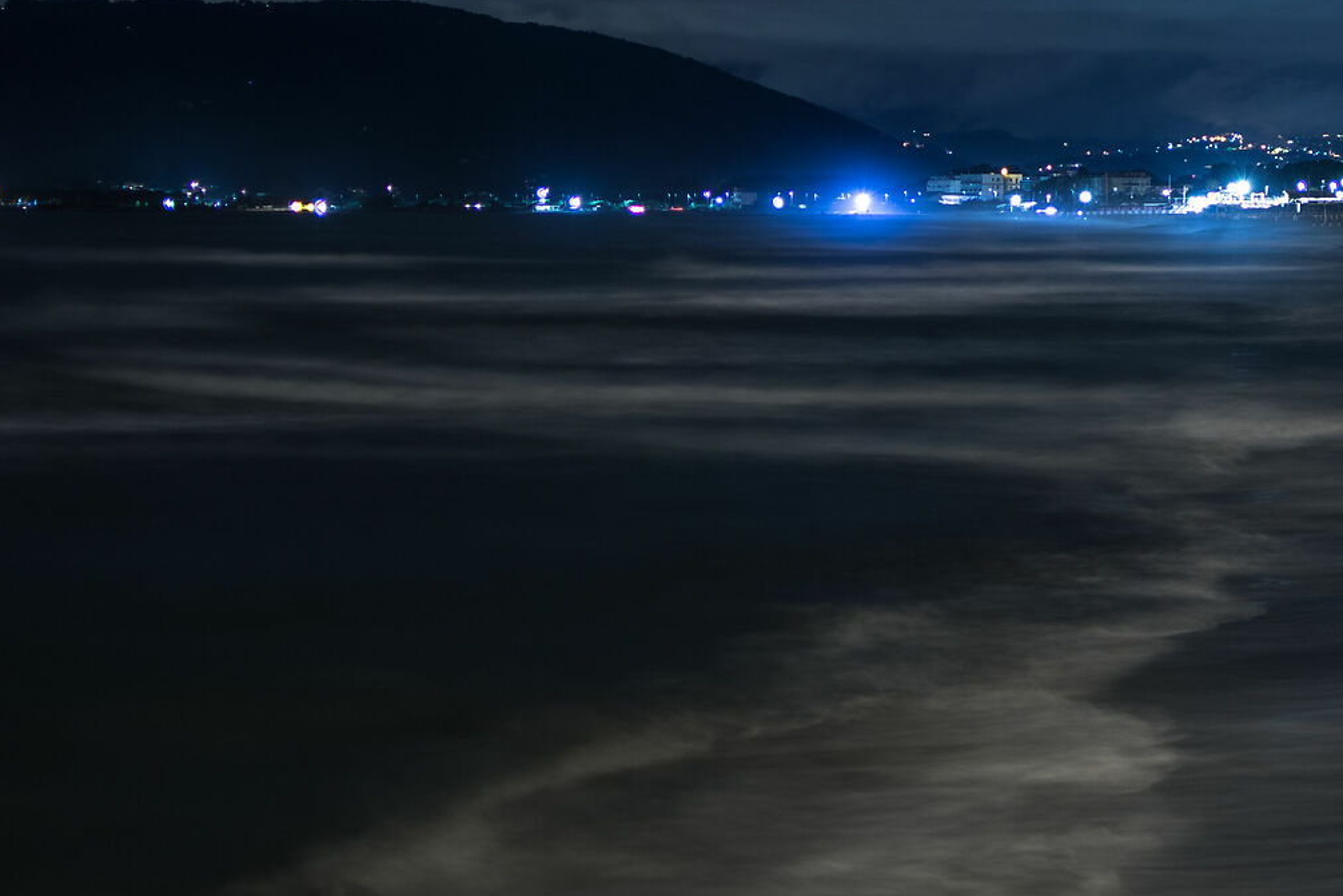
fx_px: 4671
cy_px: 228
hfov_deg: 16.2
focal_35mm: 125
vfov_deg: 10.9
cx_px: 1077
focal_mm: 35
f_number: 1.8
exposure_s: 6
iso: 100
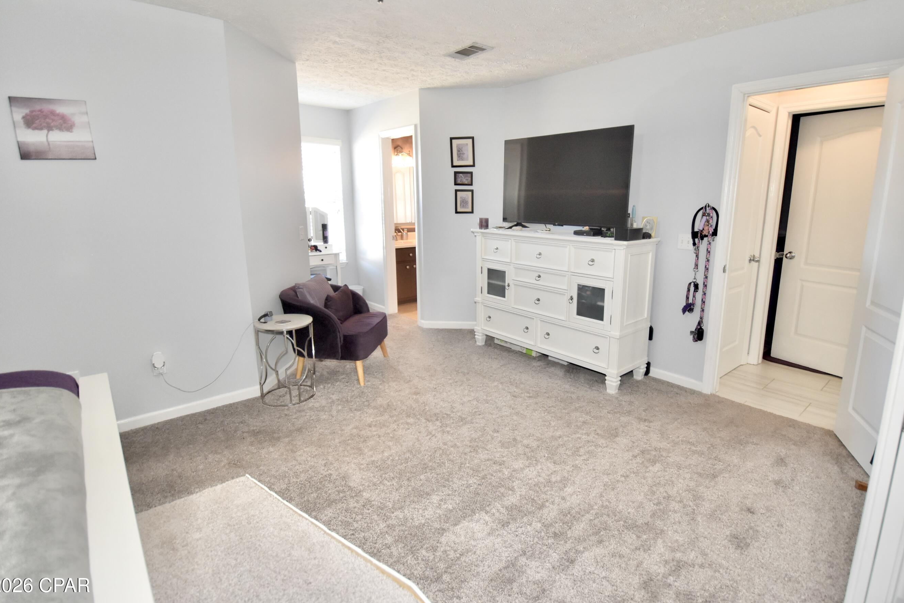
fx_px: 427
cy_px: 275
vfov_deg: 70.3
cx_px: 487
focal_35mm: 17
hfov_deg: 93.1
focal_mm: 10
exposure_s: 1/60
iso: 900
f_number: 3.5
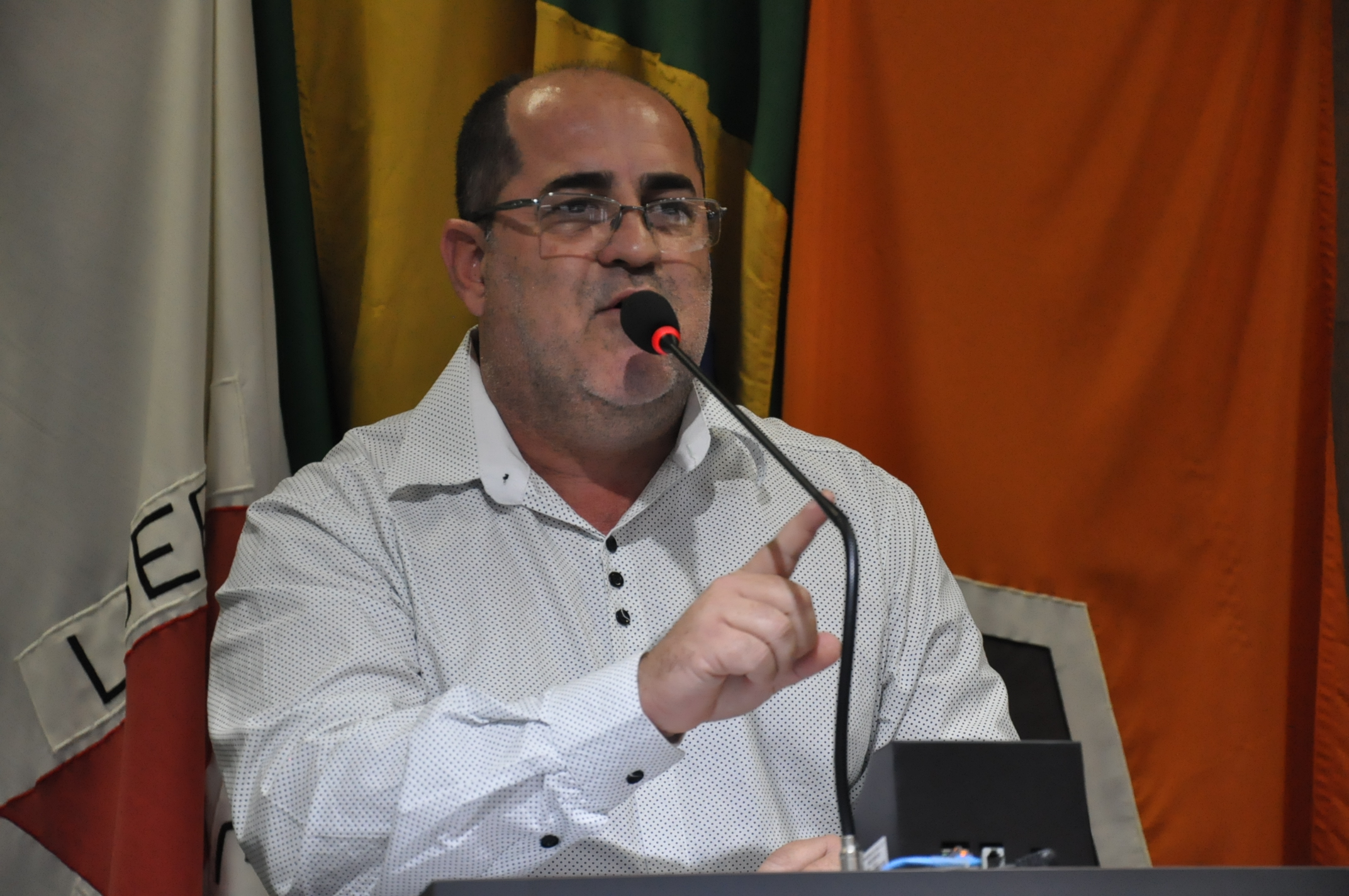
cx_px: 674
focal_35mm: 135
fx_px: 5053
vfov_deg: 10.1
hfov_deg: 15.2
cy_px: 448
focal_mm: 90
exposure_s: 1/200
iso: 2000
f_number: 5.6
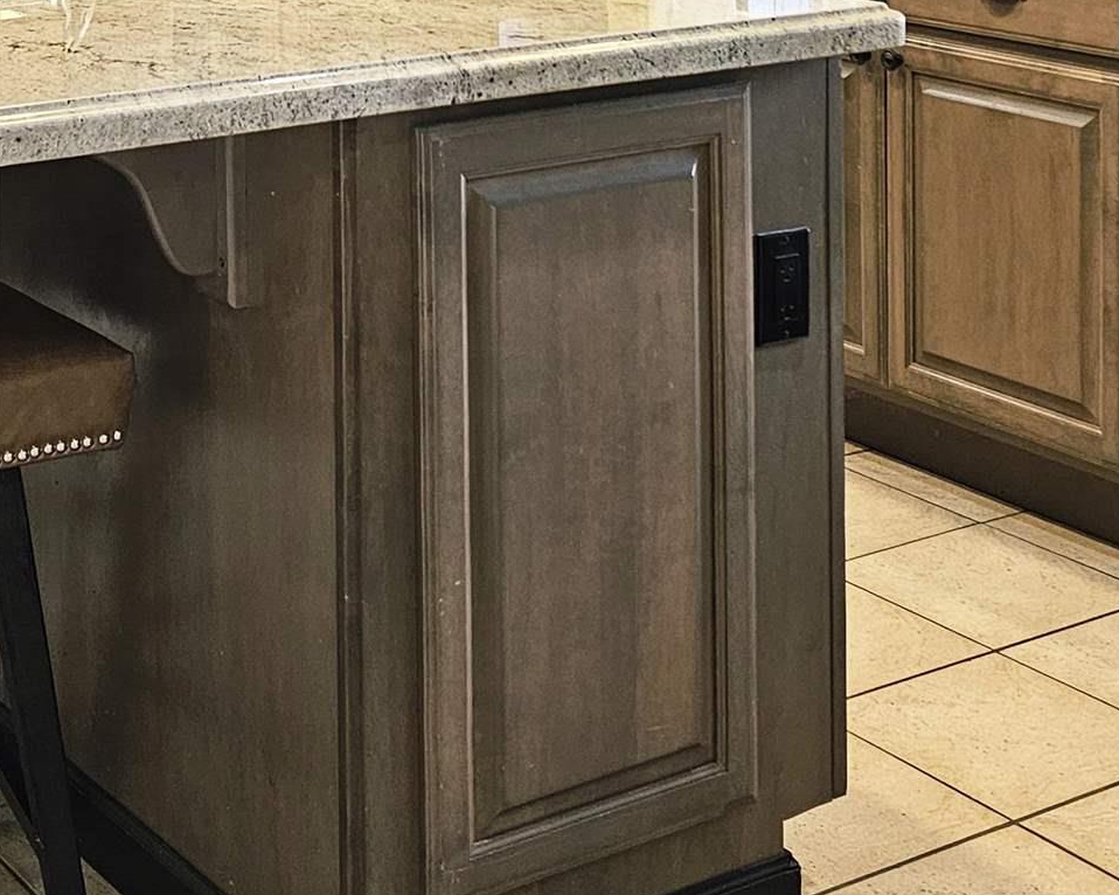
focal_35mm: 72
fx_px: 2384
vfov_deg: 19.6
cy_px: -257
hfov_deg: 26.1
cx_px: 283
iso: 640
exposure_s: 1/120
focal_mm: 6.3
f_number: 1.7
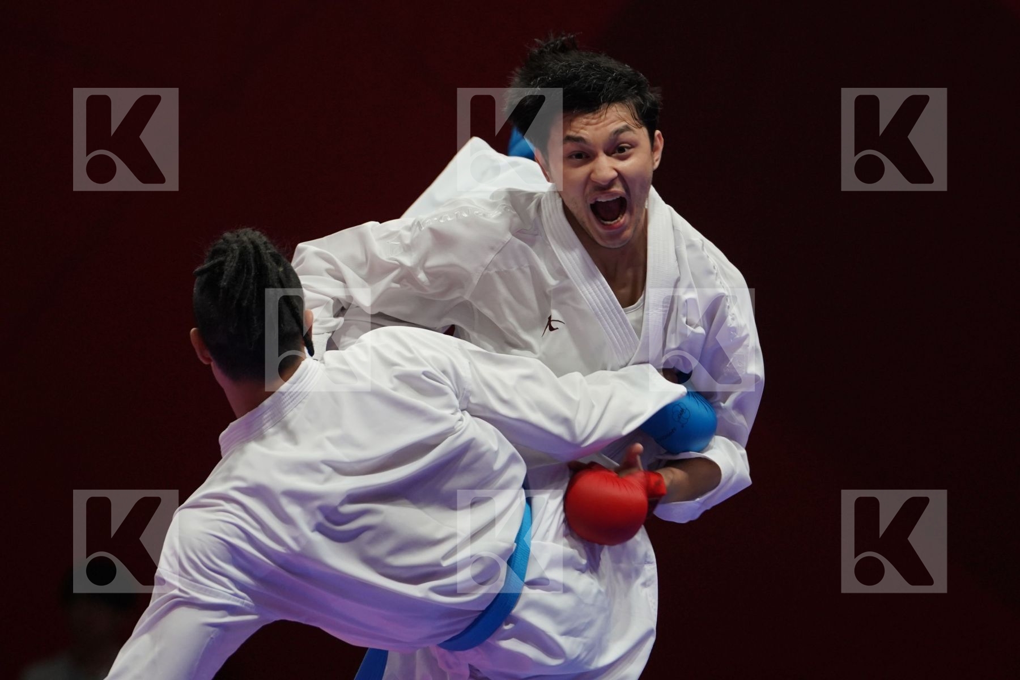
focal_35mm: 393
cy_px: 340
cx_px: 510
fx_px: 11134
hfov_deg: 5.2
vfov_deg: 3.5
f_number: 4
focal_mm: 262
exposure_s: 1/1000
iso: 1600
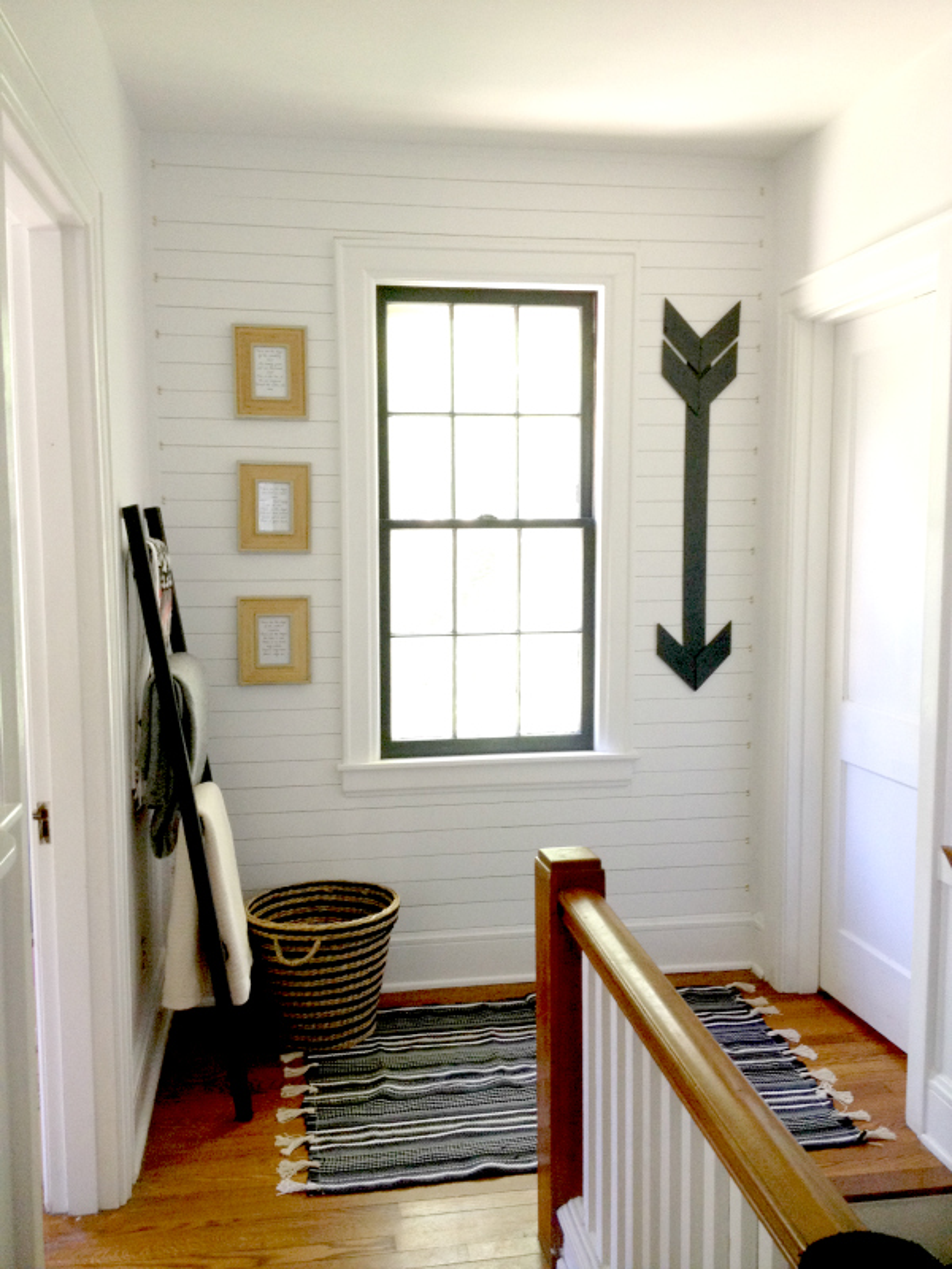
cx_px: 476
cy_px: 634
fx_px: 1283
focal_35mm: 35
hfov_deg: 40.7
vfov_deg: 52.6
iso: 160
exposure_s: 1/20
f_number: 2.4
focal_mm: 4.28
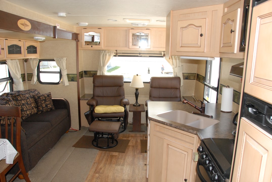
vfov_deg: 48.0
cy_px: 91
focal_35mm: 27
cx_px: 136
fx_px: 204
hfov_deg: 67.3
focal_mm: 18
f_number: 5.6
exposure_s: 1/125
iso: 800
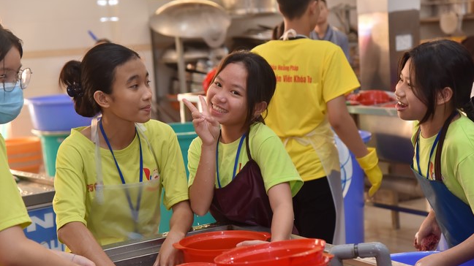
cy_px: 133
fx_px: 1030
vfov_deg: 14.7
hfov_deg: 25.9
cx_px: 237
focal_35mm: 82
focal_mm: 78
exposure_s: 1/125
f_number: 5
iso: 1600
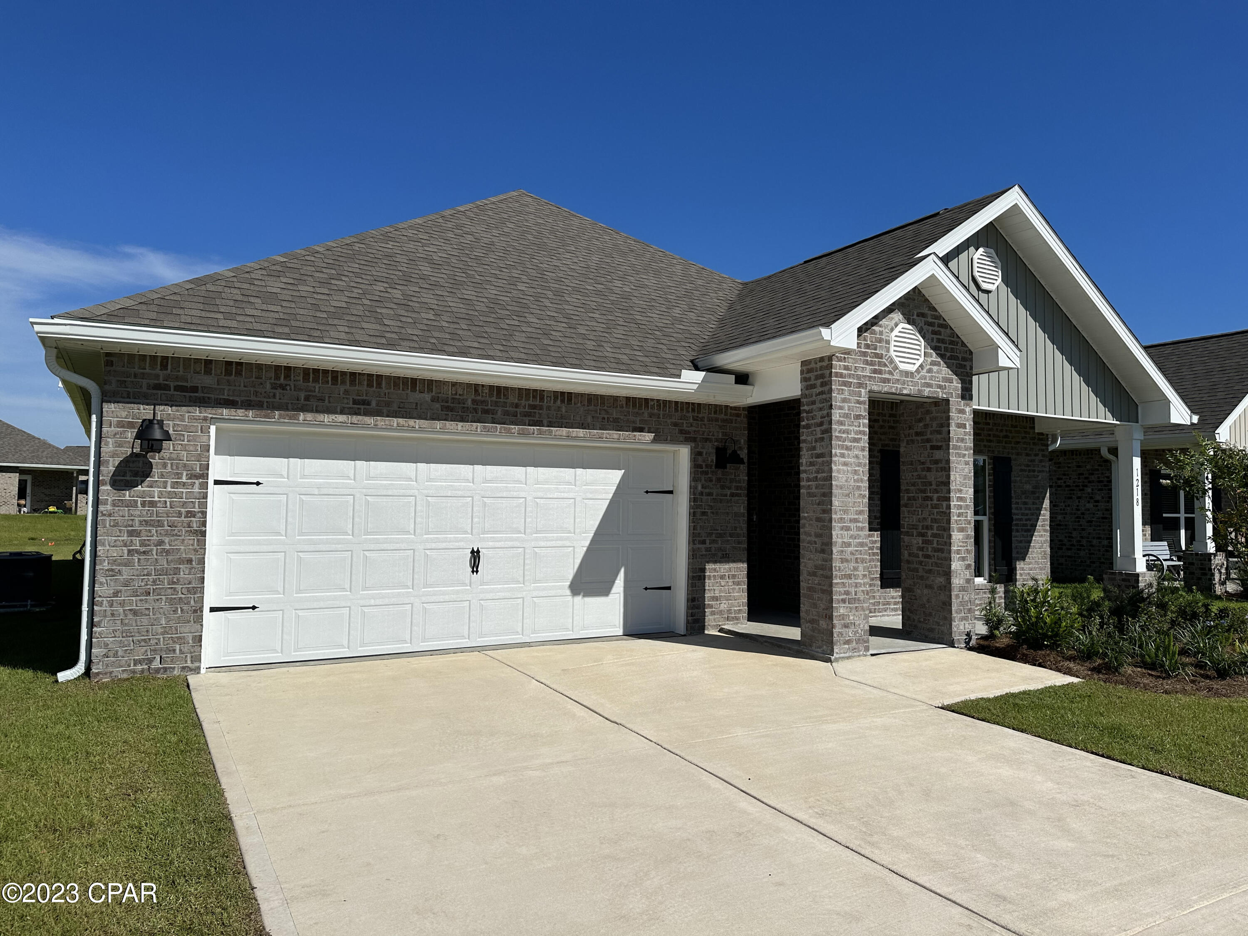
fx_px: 865
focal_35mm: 24
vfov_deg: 56.8
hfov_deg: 71.6
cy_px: 468
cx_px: 624
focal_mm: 6.86
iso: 80
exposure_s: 1/12048
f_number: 1.78
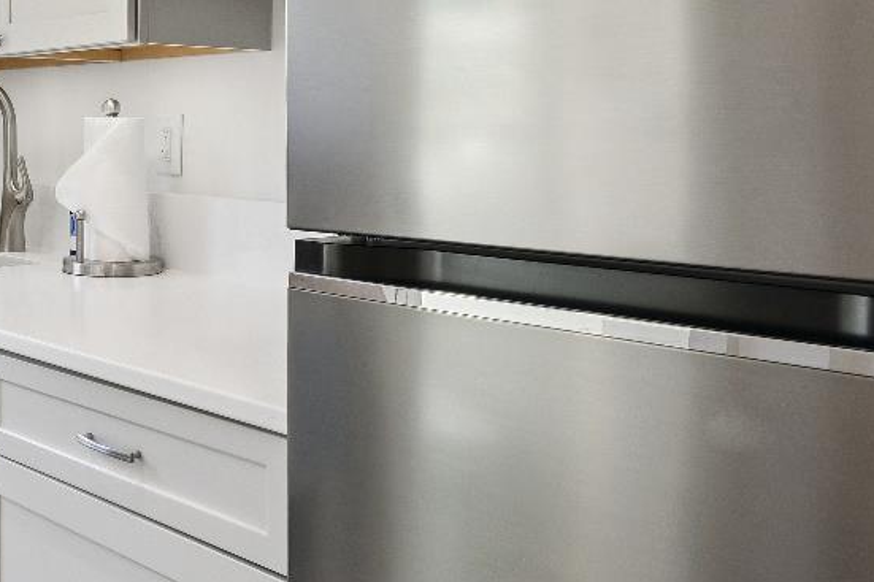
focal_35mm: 49
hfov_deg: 36.8
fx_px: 1189
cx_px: 27
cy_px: 146
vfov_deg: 27.1
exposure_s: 1/40
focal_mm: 18
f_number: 8
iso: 200
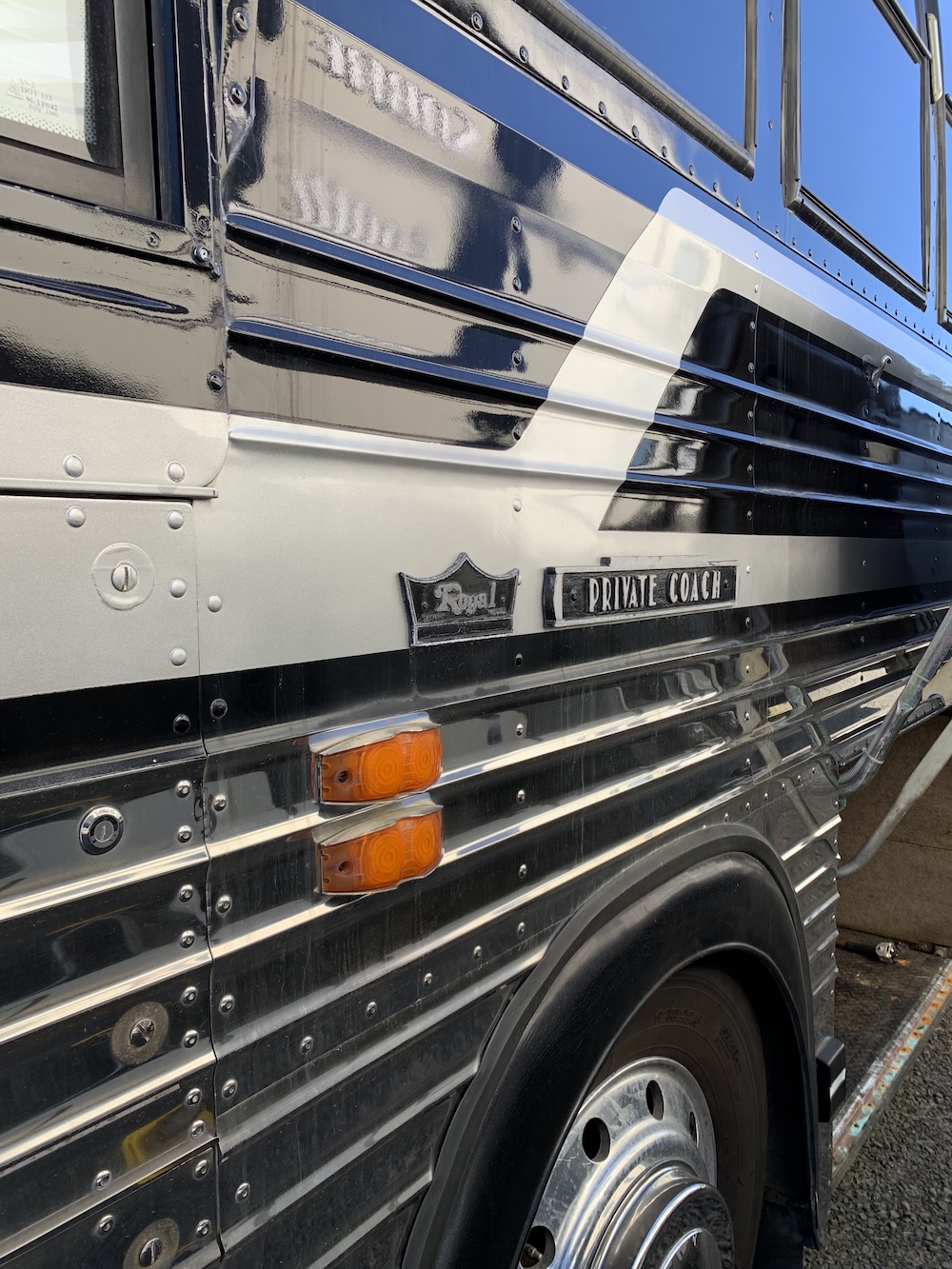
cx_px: 476
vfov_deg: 67.3
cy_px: 634
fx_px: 953
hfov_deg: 53.1
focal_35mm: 26
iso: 25
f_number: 1.8
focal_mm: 4.25
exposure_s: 1/384
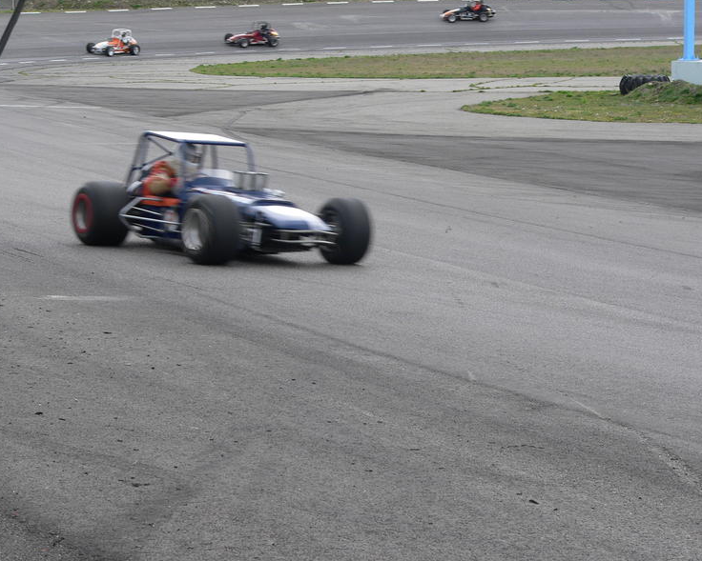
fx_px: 2265
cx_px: 364
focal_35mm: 109
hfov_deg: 17.6
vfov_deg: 14.1
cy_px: 280
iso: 80
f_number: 4
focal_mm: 17.2
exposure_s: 1/160
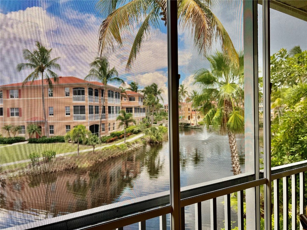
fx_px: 231
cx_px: 154
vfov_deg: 53.1
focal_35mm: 26
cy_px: 115
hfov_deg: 67.3
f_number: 1.5
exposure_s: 1/718
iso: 50
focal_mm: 5.7
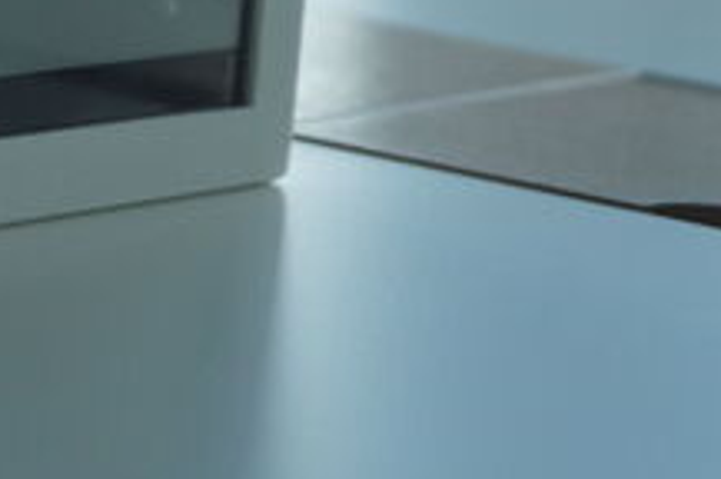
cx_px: -58
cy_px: -161
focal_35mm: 213
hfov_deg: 9.6
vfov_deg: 6.4
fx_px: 4260
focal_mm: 50
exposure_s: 1/160
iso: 250
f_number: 5.6
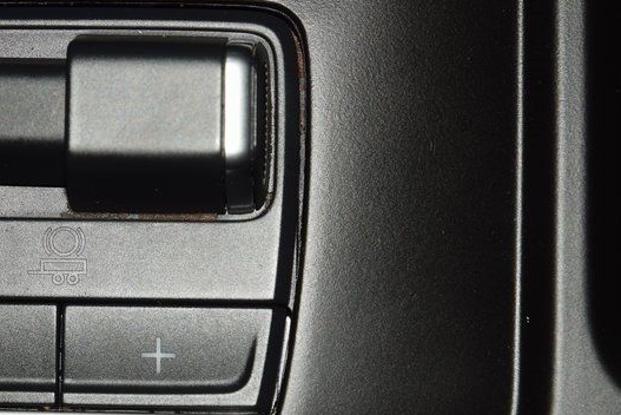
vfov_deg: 6.7
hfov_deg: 10.0
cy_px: 213
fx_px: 3521
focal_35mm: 204
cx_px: 68
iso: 100
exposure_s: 1/125
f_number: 8
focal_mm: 70
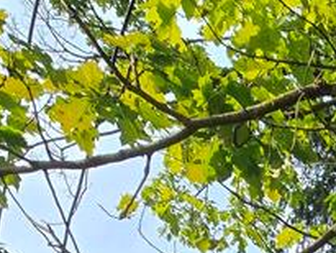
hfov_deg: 23.1
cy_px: 603
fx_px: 631
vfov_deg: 14.7
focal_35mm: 65
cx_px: 523
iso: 50
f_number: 2.2
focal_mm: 2.2
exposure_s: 1/909
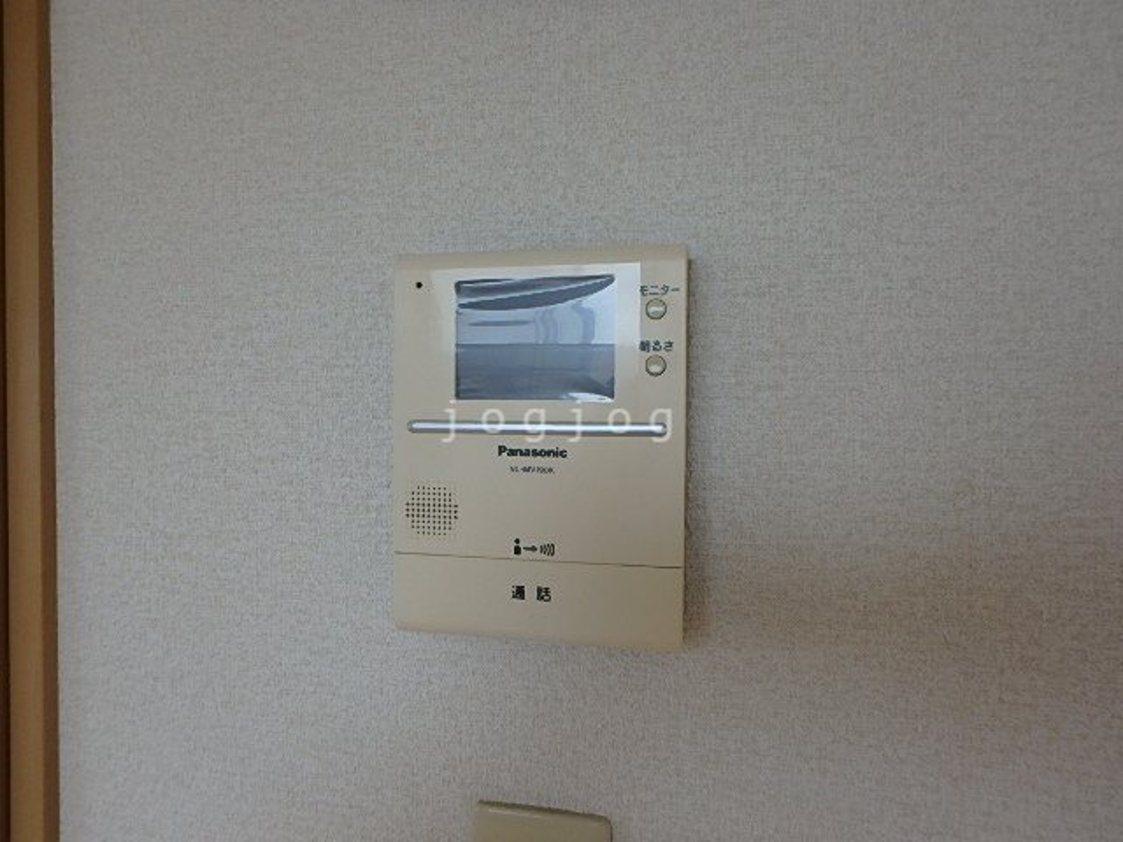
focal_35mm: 21
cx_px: 562
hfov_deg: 79.0
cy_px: 421
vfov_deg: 63.4
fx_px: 681
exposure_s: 1/50
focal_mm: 3.7
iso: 200
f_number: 3.5
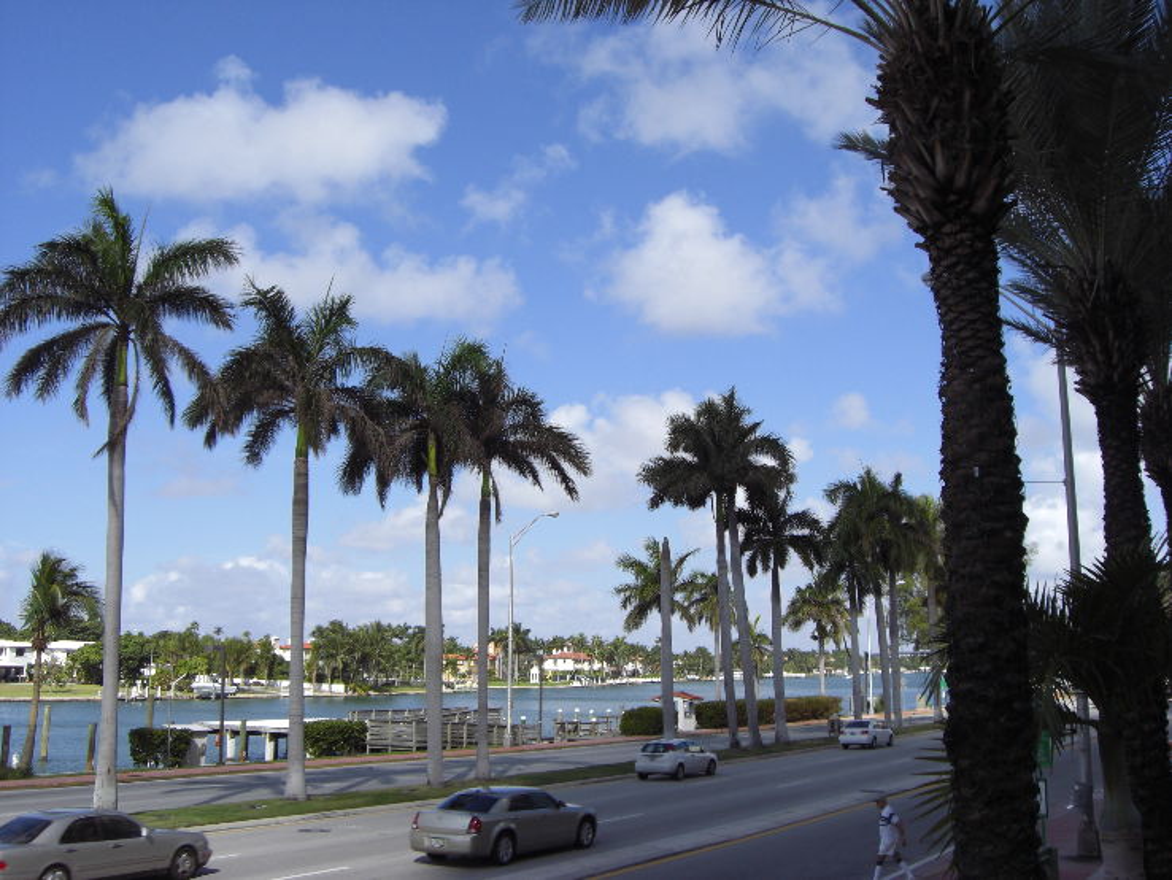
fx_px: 1287
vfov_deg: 37.7
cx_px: 586
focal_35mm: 38
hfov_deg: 49.0
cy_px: 440
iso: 64
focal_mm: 6.2
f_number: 8
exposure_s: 1/200
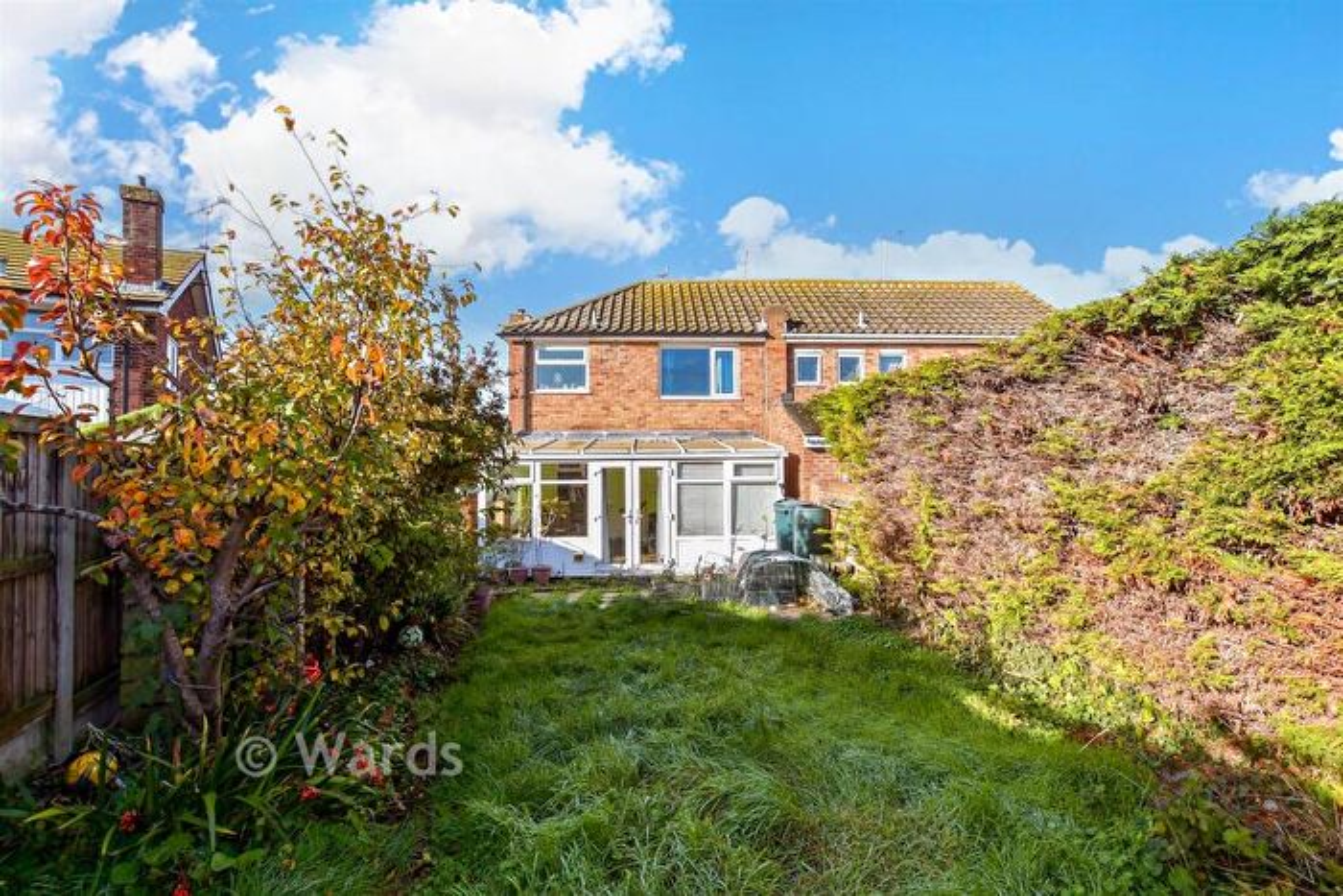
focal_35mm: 15
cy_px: 448
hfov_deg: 100.4
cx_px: 672
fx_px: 560
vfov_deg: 77.4
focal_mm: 10
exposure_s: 1/200
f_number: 8
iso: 200
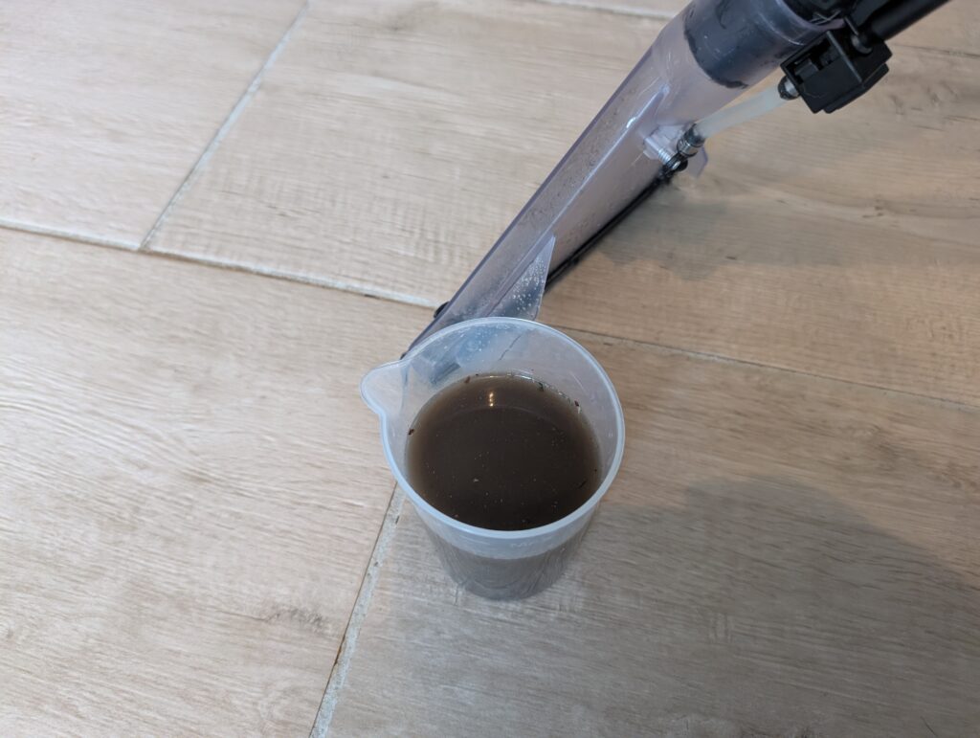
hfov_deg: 71.5
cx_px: 490
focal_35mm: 24
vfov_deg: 56.9
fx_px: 680
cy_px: 369
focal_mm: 6.9
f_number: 1.68
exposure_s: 1/50
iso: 695
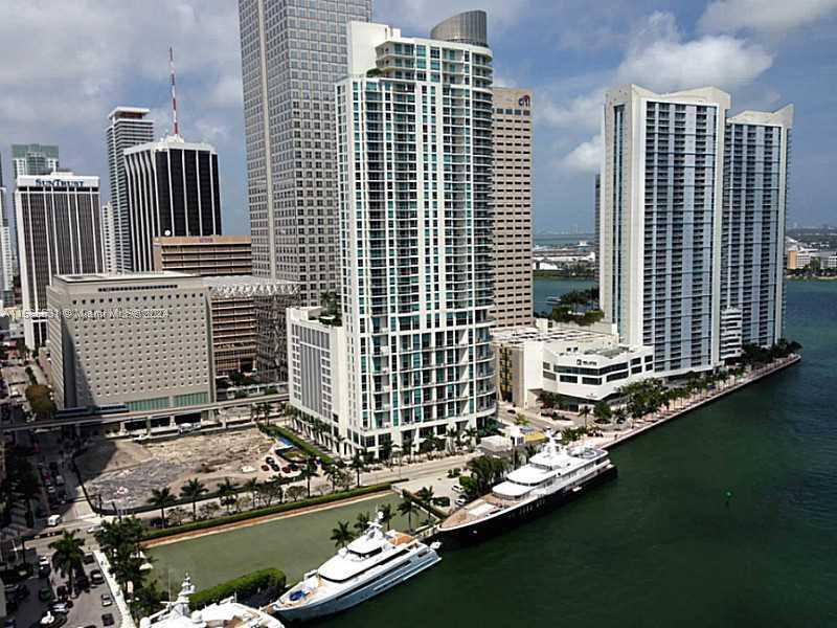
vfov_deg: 42.9
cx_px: 418
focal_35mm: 33
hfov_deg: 55.4
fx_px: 798
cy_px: 314
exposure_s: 1/2857
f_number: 2.4
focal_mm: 4.12
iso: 50
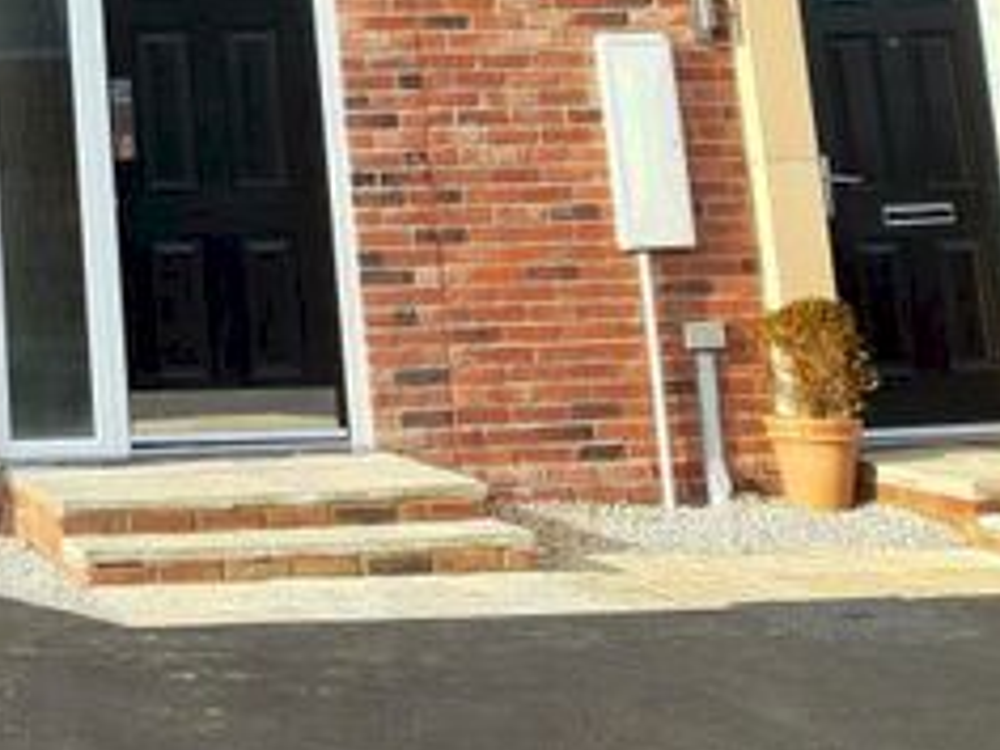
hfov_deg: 22.1
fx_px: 2311
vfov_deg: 16.8
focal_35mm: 80
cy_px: -350
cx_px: -284
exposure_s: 1/407
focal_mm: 3.93
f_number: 1.7
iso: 40
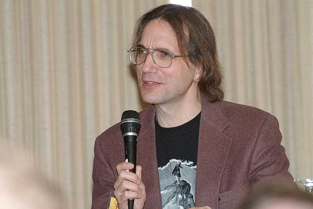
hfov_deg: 6.9
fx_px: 2609
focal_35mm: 300
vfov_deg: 4.6
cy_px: 104
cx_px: 156
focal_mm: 200
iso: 400
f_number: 5.6
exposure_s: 1/60
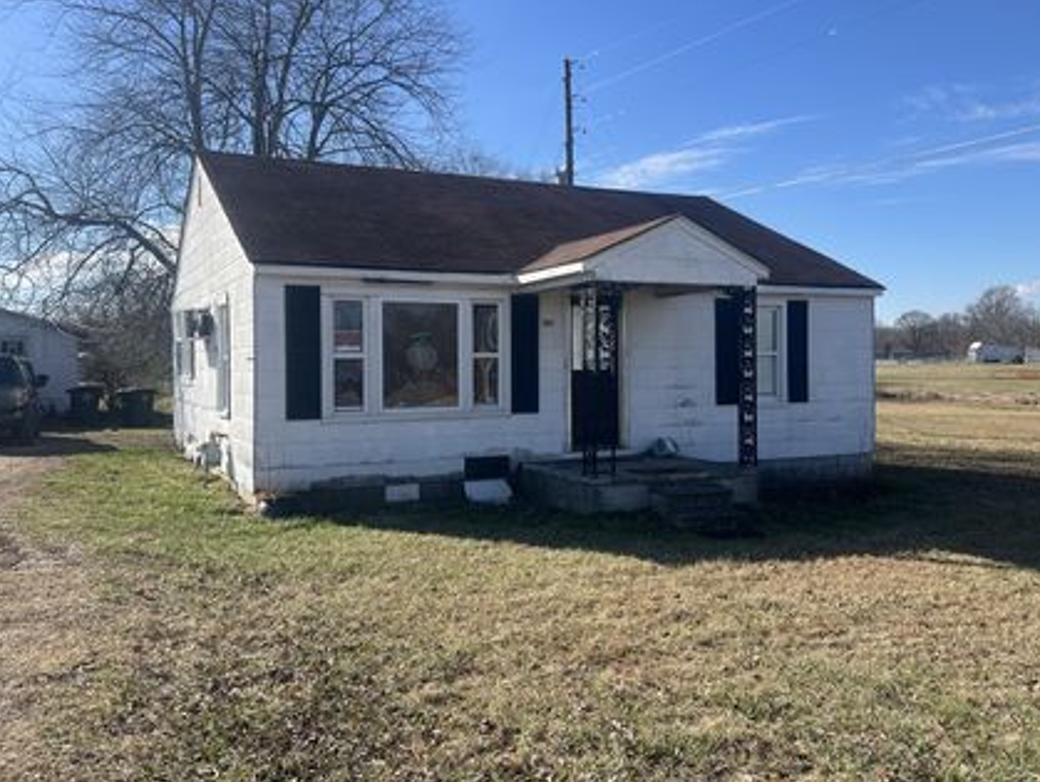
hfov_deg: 58.3
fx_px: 932
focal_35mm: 31
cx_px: 544
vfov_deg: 45.5
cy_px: 361
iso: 50
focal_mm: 5.7
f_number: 1.5
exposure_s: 1/3704
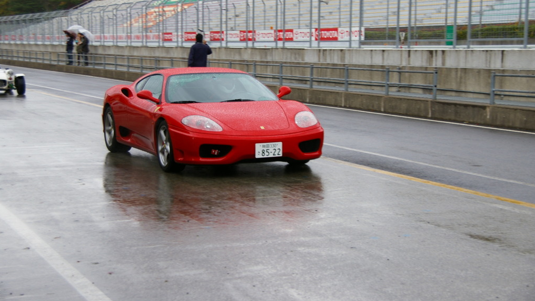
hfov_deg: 27.9
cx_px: 268
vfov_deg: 15.9
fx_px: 1078
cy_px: 132
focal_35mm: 76
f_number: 6.7
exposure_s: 1/125
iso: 200
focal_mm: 48
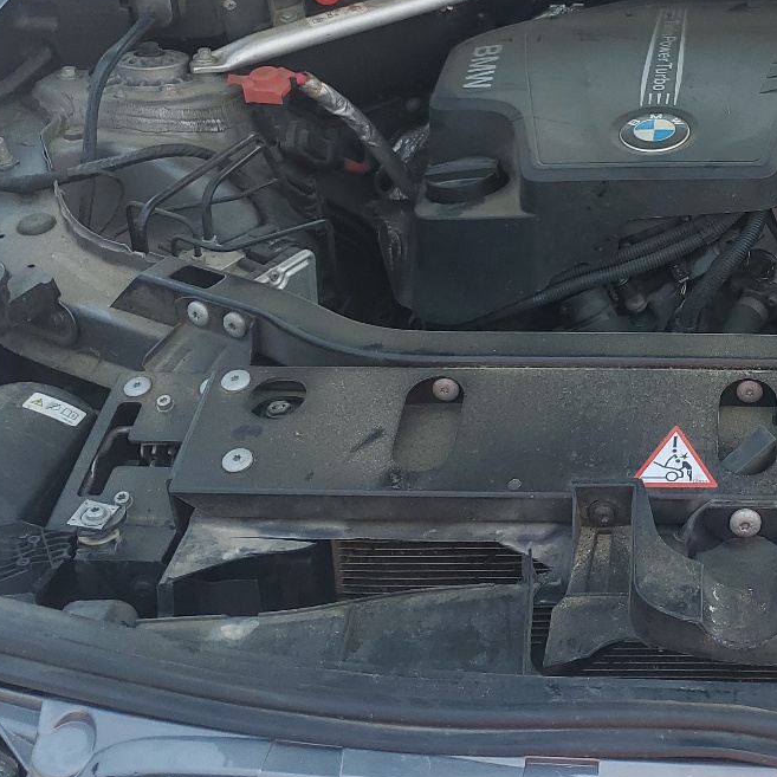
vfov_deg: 30.1
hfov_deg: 28.8
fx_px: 1422
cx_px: 760
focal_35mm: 56
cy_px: 205
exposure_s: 1/909
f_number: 1.5
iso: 50
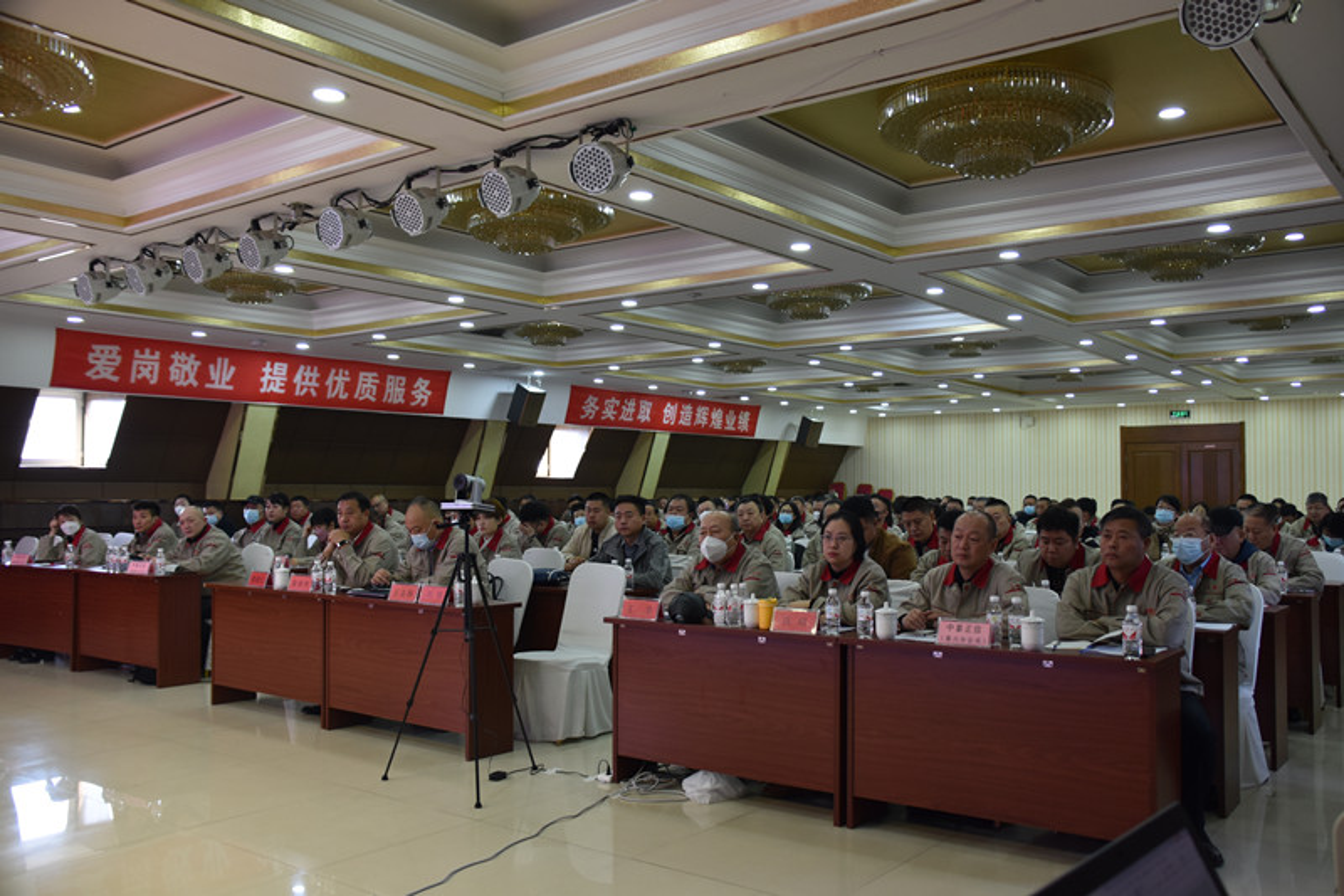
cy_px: 448
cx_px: 672
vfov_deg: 43.6
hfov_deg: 61.9
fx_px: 1120
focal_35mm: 30
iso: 560
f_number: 4
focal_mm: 20
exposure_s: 1/60
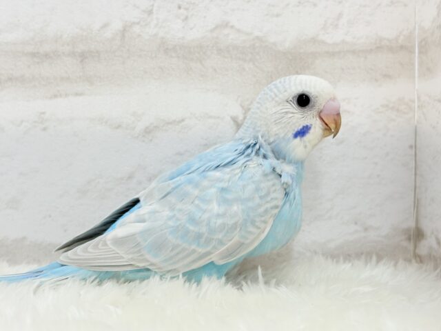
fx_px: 662
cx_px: 220
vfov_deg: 28.0
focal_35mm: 52
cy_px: 166
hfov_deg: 36.8
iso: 100
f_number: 1.6
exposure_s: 1/100
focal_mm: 5.96
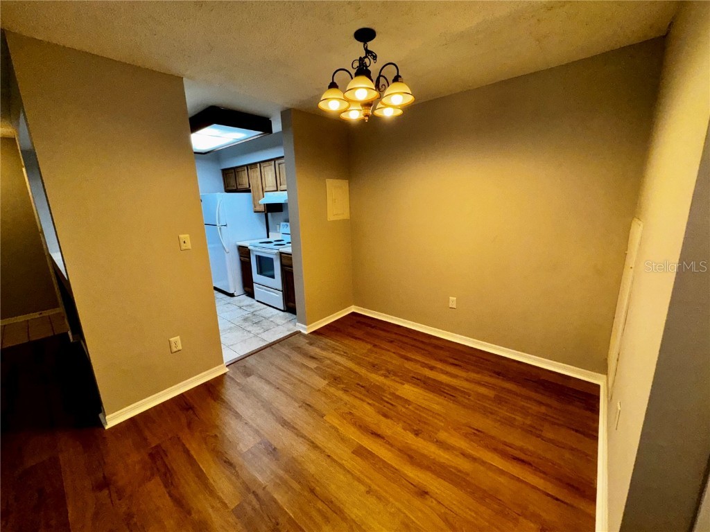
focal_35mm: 14
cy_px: 266
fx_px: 287
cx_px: 355
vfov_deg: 85.7
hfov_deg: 102.1
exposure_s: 1/120
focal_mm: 2.22
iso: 100
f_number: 2.2
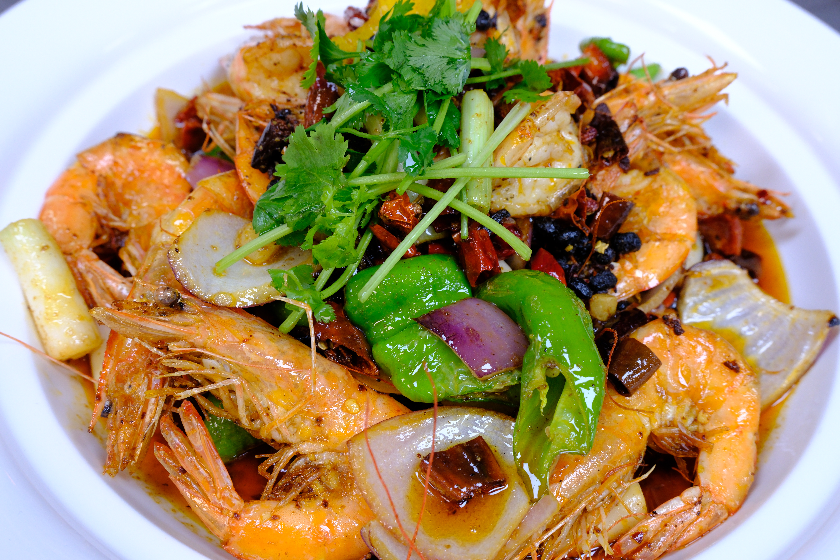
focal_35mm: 37
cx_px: 420
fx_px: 863
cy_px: 280
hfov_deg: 51.9
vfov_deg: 35.9
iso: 800
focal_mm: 24.8
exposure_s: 1/38
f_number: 6.4
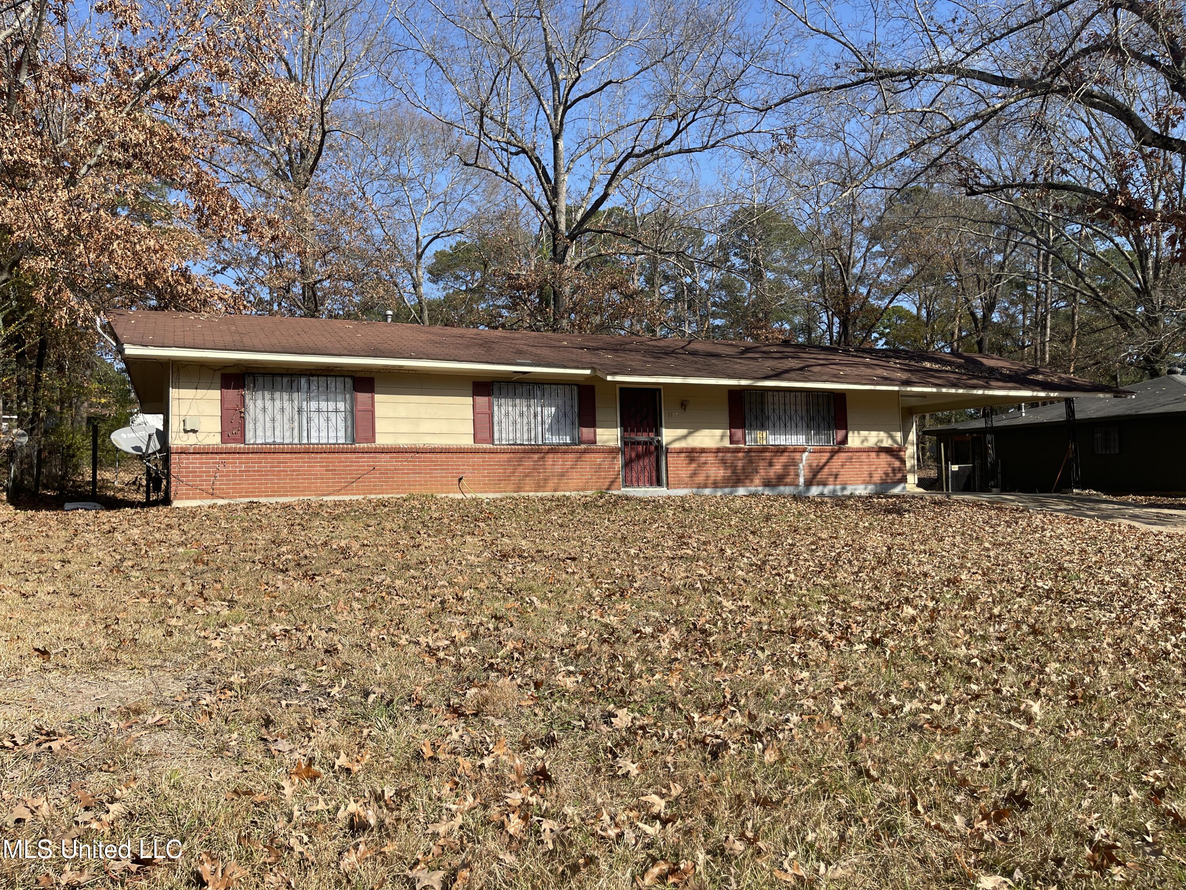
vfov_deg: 54.9
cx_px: 593
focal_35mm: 25
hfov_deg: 69.4
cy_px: 445
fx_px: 857
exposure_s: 1/2488
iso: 32
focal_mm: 5.1
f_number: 1.6
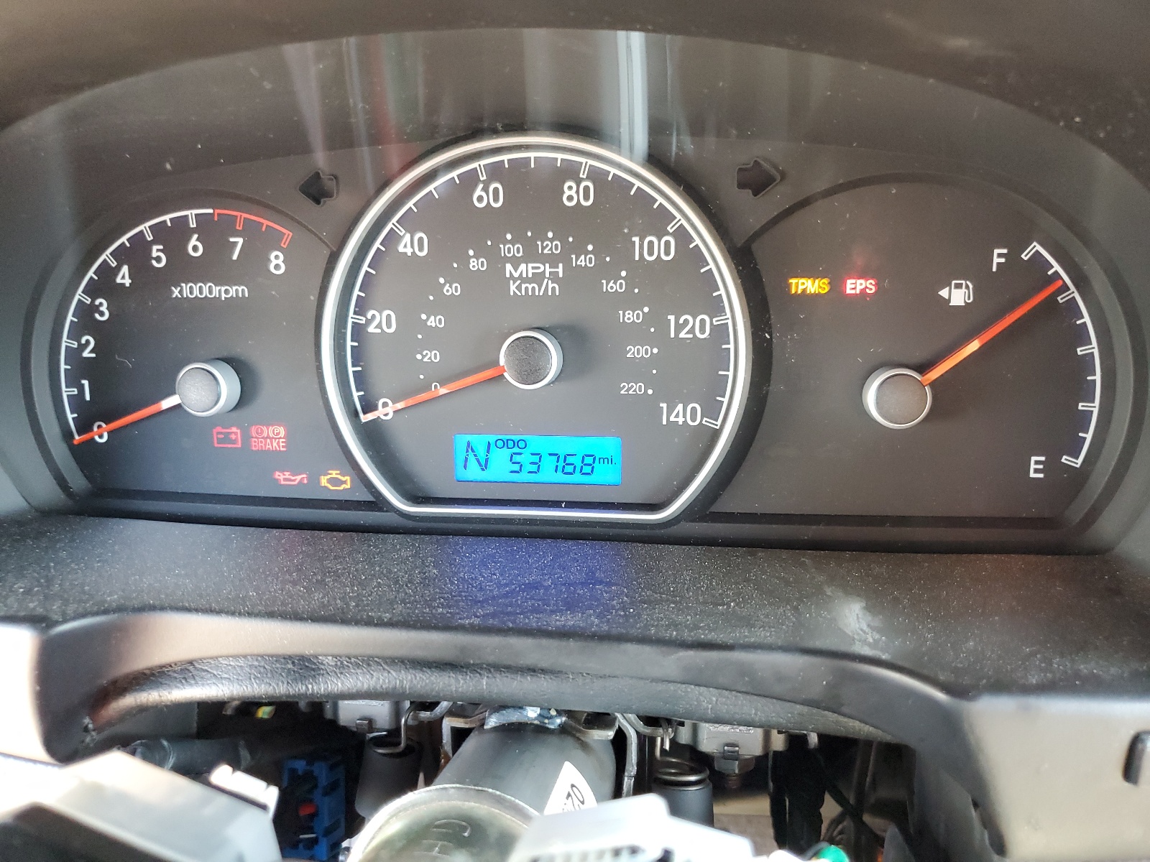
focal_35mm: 26
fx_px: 864
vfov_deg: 53.1
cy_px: 431
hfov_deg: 67.3
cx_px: 575
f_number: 1.5
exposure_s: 1/60.2
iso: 321
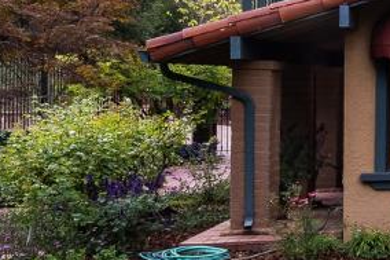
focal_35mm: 95
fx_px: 1029
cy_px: -41
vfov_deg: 14.0
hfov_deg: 15.9
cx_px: 820
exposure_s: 1.6
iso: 200
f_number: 11
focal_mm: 18
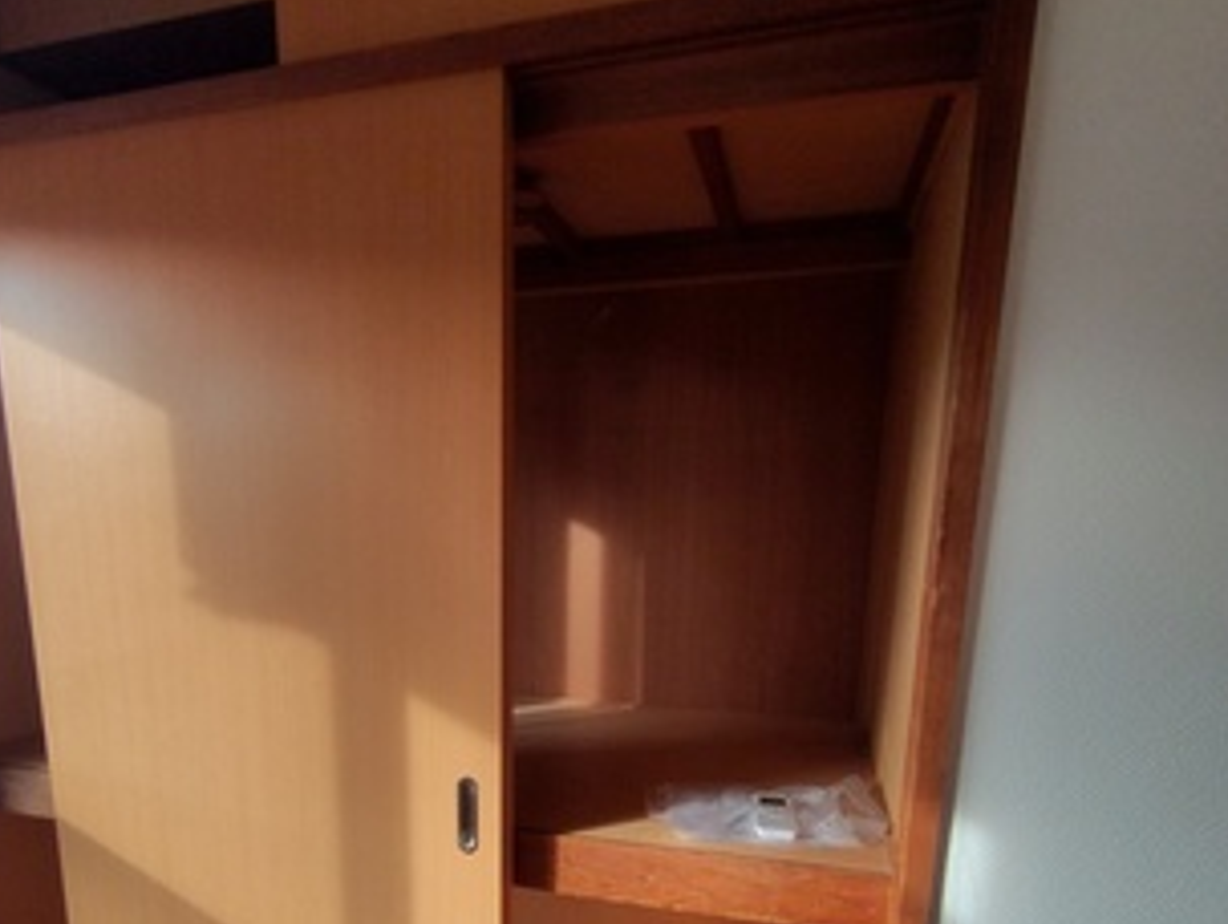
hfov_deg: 70.7
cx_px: 486
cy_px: 689
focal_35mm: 24
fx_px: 852
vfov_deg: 54.4
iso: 223
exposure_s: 1/120
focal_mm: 2.16
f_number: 2.2
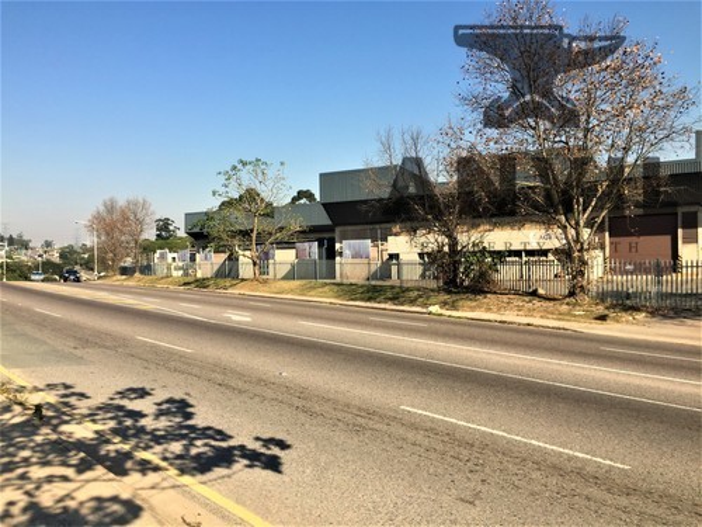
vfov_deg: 48.2
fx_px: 588
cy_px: 264
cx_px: 351
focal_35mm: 29
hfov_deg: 61.7
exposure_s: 1/1647
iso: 32
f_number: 2.2
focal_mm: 4.15
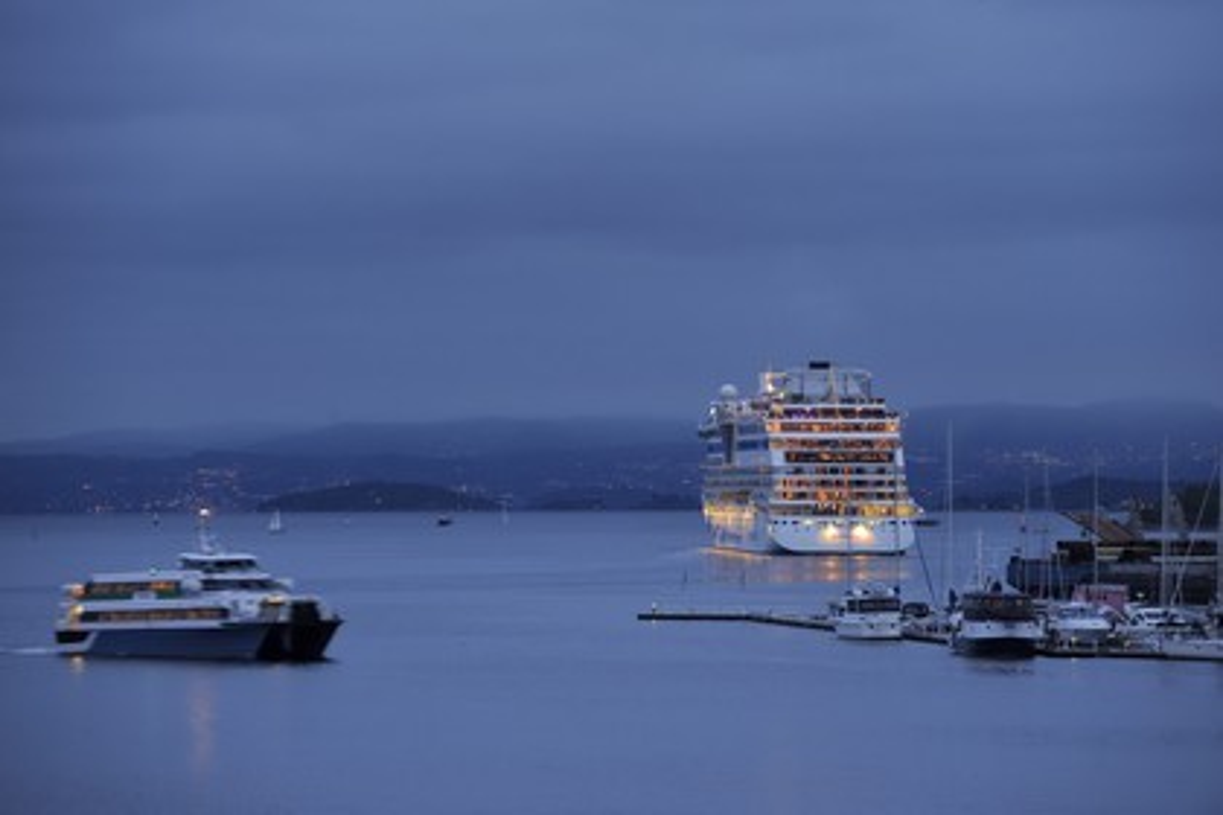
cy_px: 408
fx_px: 6794
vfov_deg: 6.9
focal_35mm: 200
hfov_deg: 10.3
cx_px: 612
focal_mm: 200
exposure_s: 1/4
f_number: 5
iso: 400
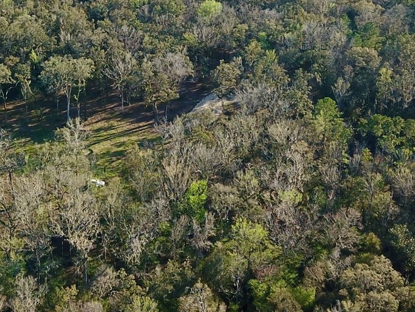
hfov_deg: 29.2
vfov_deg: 22.1
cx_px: 148
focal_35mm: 66
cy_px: 78
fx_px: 792
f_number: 2.2
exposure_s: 1/733
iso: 100
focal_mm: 4.73
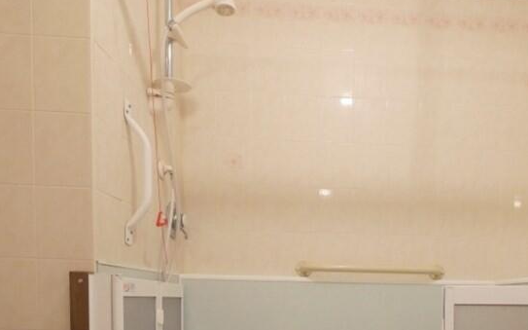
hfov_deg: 64.0
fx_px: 403
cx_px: 370
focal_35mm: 28
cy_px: 322
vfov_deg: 39.8
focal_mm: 7
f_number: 4
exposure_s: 1/60
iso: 1250
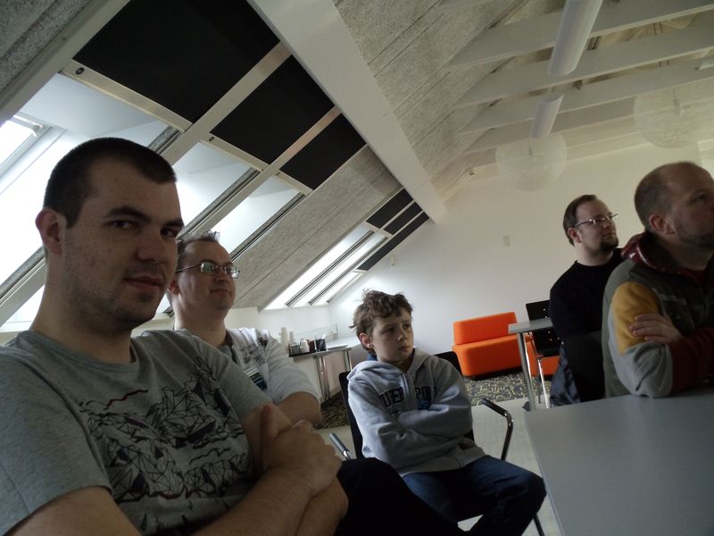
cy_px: 268
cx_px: 357
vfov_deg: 32.9
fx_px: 908
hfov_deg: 42.9
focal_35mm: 44
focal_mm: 6
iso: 200
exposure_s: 1/30
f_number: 3.5
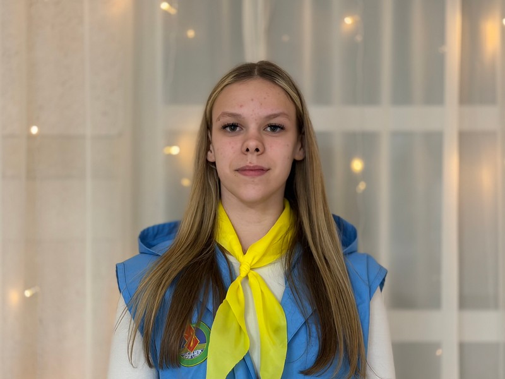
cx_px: 252
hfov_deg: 39.7
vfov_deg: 30.3
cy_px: 190
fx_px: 700
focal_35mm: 48
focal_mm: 6.76
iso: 400
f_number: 1.78
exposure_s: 1/33
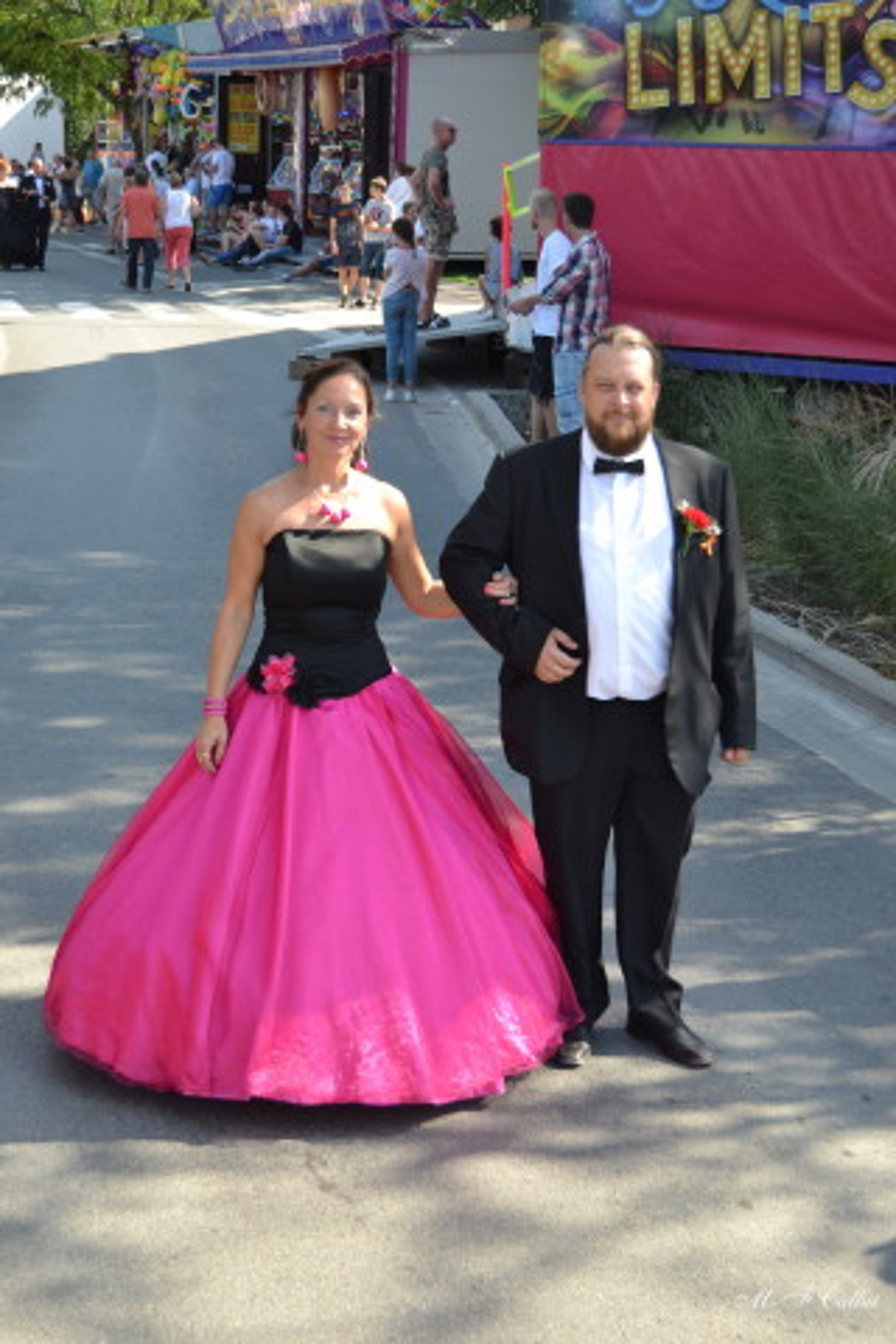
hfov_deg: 22.6
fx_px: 2240
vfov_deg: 33.4
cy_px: 672
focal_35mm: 60
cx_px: 448
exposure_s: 1/125
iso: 110
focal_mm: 40
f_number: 5.6
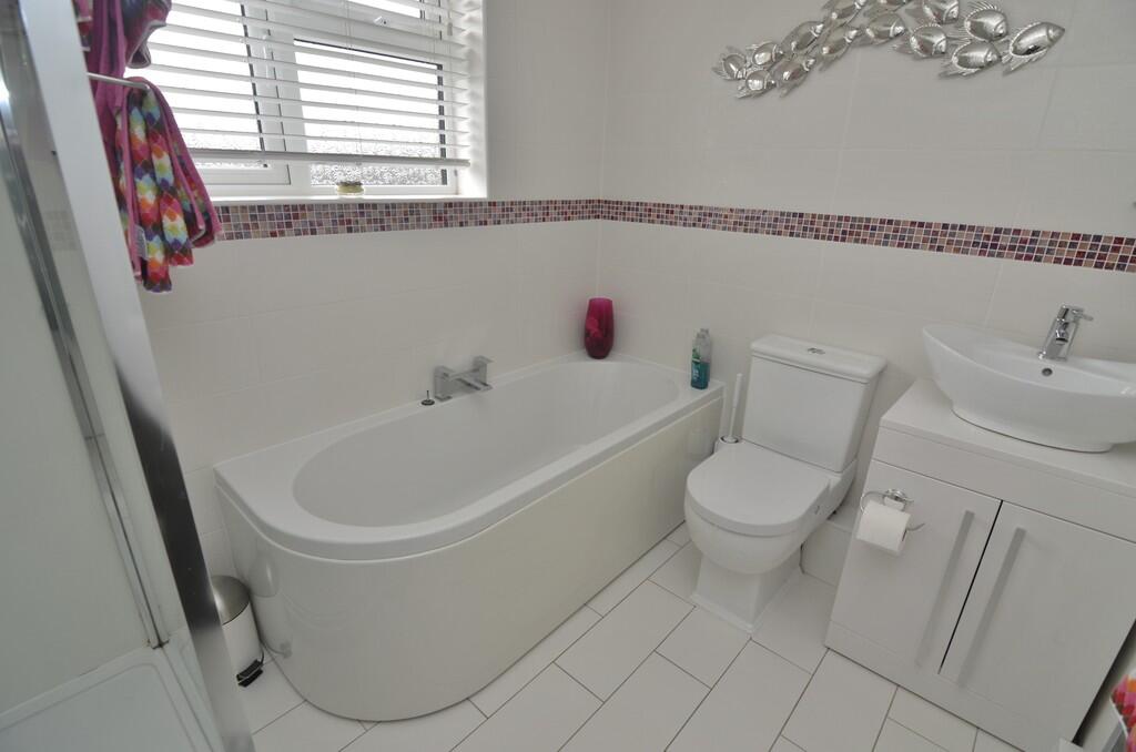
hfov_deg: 95.1
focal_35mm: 16
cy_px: 376
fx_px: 520
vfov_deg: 71.8
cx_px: 568
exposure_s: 1/60
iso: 400
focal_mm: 11
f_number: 5.6
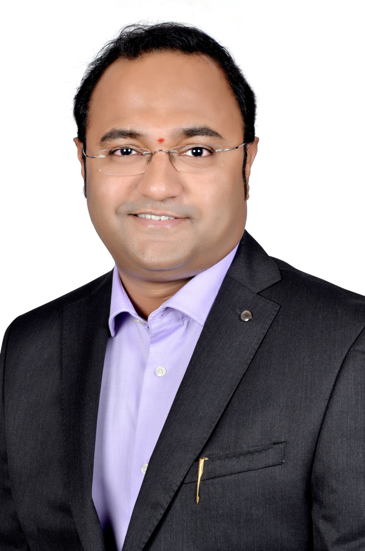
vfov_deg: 20.7
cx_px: 182
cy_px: 276
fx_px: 1512
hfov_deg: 13.8
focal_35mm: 99
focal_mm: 66
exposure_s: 1/125
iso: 200
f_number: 14
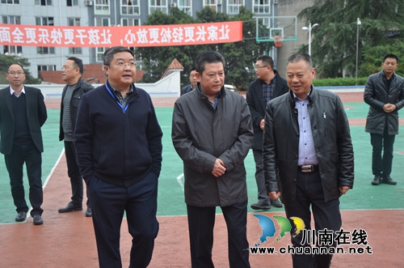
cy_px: 134
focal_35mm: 72
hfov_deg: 28.1
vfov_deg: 18.8
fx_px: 806
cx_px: 202
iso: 250
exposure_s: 1/125
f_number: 5.6
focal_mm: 48
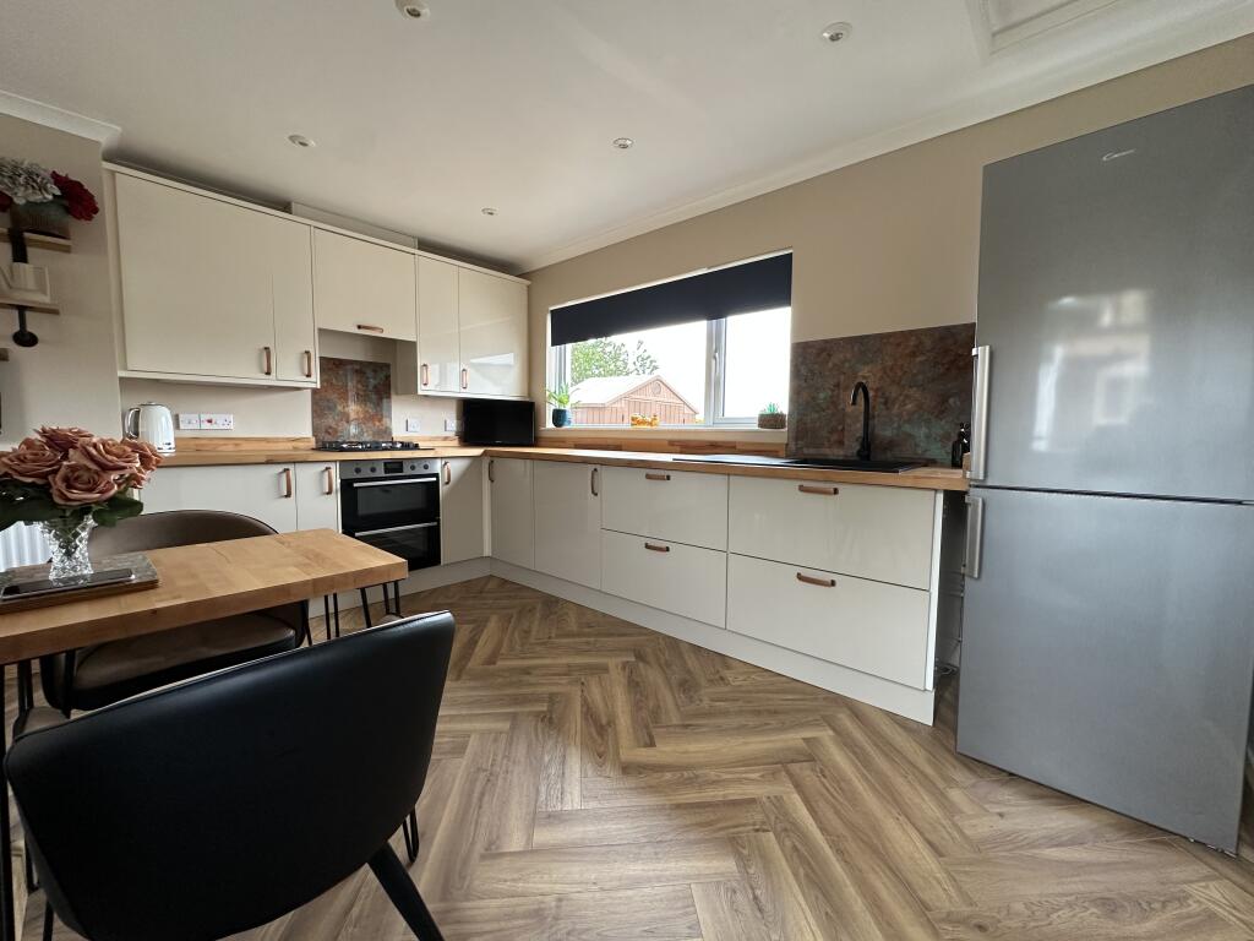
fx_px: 507
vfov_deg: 85.7
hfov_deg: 102.1
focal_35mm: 14
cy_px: 470
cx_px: 627
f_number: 2.2
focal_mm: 2.22
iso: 125
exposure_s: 1/99
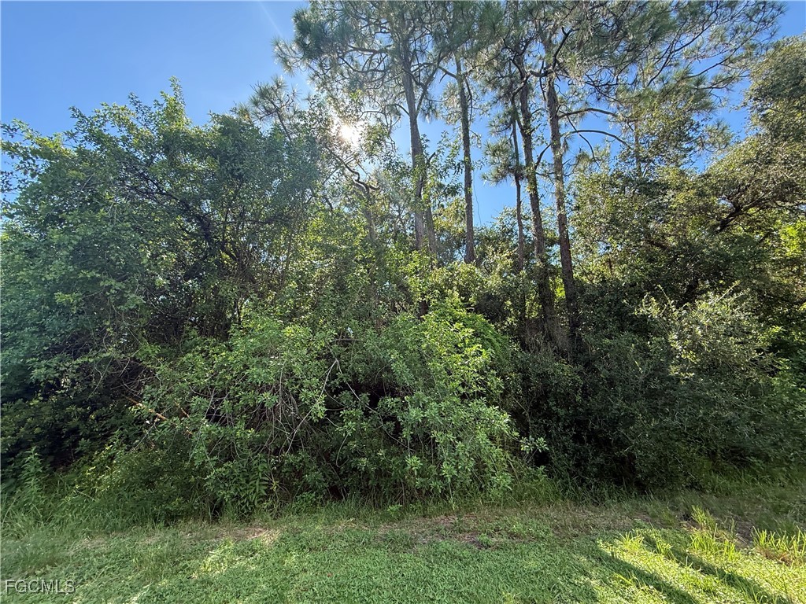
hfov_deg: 102.1
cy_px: 302
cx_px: 403
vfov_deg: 85.7
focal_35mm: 14
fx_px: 326
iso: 64
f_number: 2.2
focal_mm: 2.22
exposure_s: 1/312
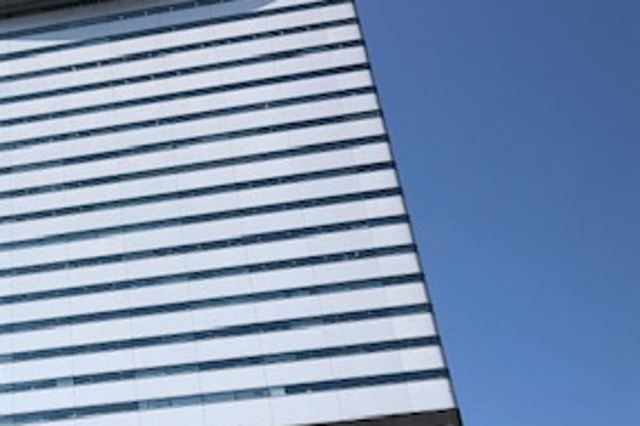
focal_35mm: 65
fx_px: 1155
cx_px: 13
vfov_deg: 20.7
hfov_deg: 29.1
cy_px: 328
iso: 20
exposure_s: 1/2703
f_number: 1.8
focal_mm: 3.99
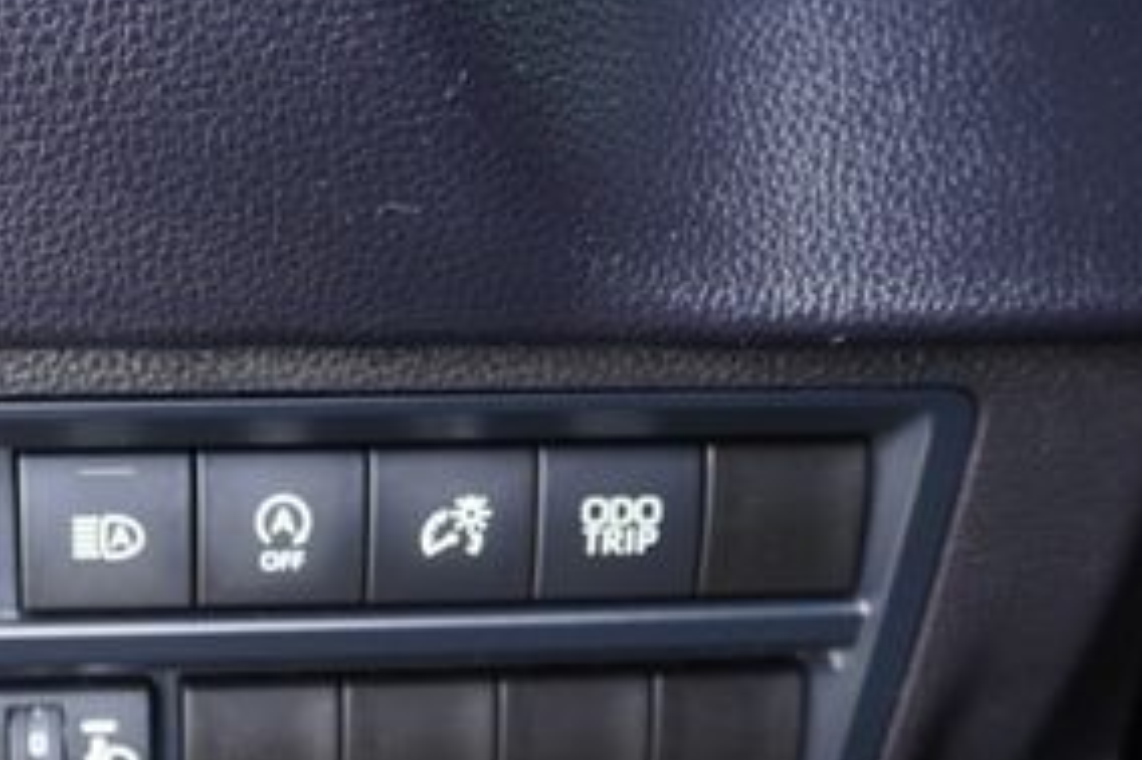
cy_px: 688
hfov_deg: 28.2
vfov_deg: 18.8
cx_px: 346
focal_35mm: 71
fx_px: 2255
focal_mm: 21
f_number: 4
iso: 1000
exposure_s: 1/60
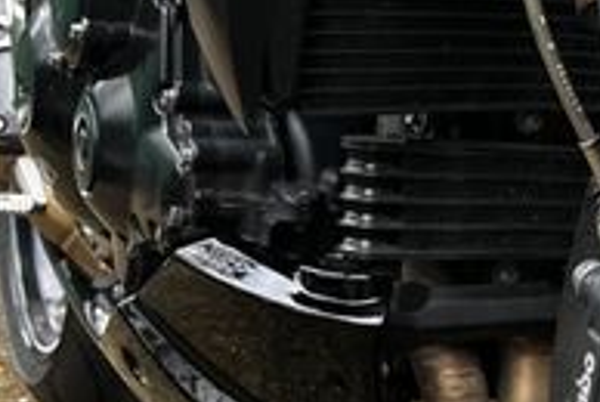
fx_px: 1486
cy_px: 164
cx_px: 835
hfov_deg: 20.3
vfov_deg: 15.4
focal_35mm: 89
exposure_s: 1/111
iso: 125
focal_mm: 5.1
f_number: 1.6
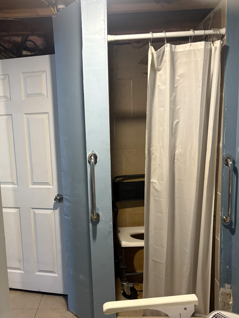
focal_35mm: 35
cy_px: 191
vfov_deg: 52.3
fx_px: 322
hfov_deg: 40.4
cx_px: 90
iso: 250
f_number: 1.6
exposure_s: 1/60
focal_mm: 5.96
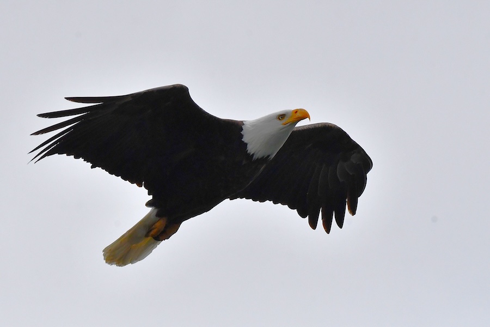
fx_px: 8574
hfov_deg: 3.3
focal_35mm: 630
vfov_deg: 2.2
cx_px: 245
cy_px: 164
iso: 1600
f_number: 11
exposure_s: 1/8000
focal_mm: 420
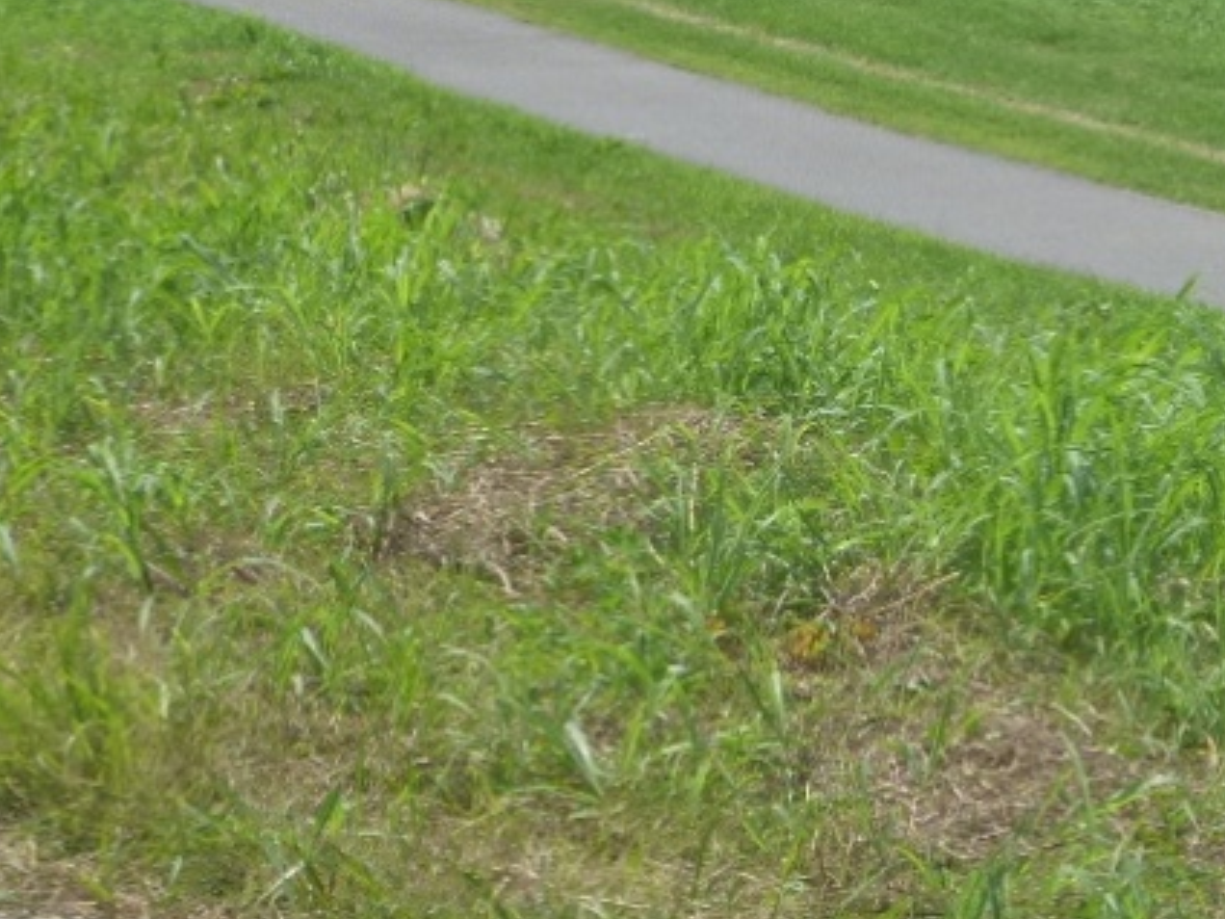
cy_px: -133
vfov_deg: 10.4
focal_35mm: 140
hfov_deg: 13.8
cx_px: 1315
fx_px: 4954
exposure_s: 1/320
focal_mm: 10.4
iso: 100
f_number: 5.1
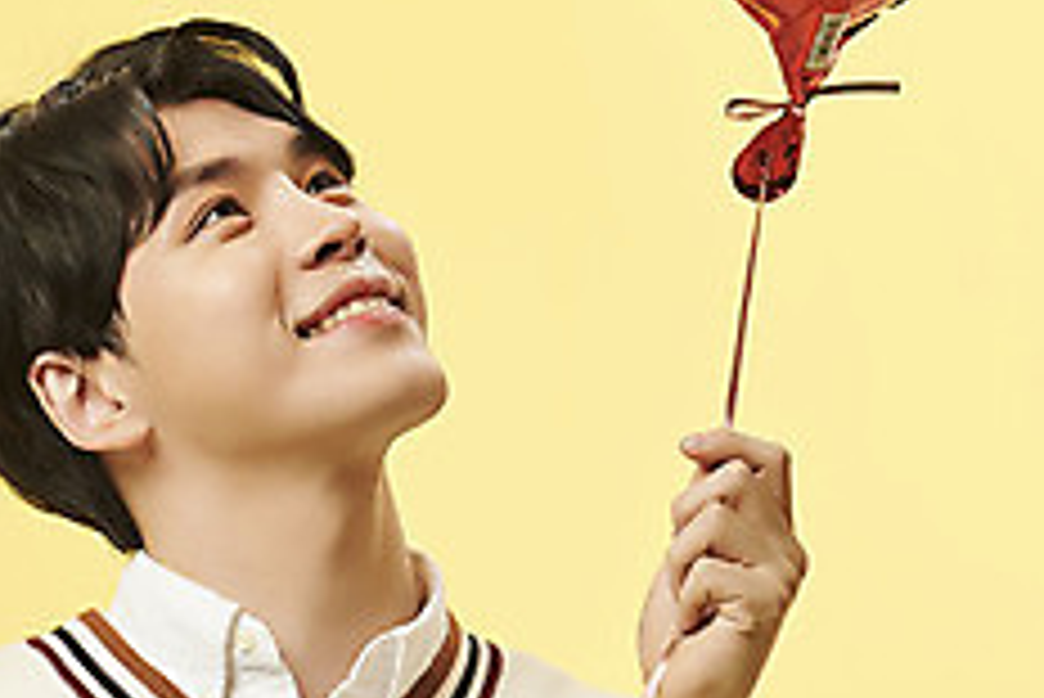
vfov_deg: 3.8
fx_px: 10504
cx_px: 182
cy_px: 68
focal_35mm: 362
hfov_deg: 5.7
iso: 64
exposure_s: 1/125
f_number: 8
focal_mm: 140
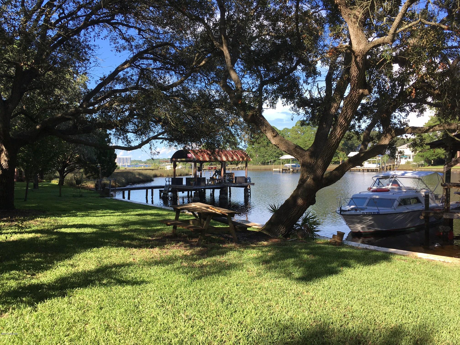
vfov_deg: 48.2
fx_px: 385
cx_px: 230
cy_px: 172
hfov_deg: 61.7
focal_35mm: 29
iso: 25
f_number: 2.2
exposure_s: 1/668
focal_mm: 4.15
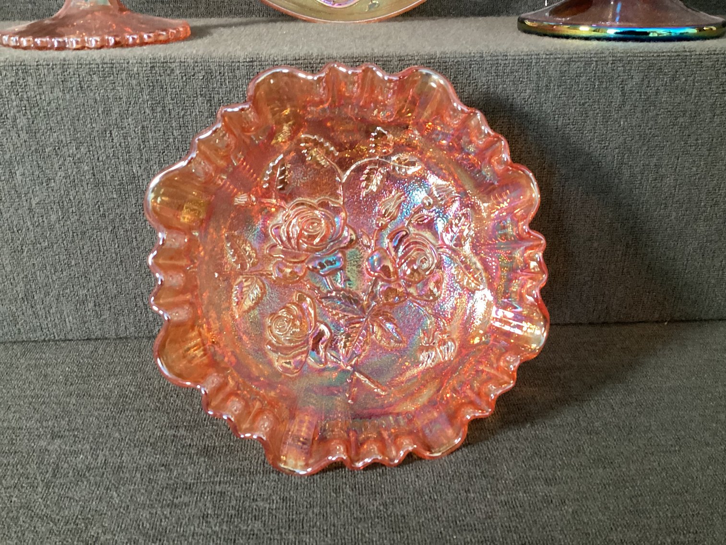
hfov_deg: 58.3
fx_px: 650
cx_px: 363
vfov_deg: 45.4
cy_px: 272
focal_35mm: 31
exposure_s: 1/40
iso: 320
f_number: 2.4
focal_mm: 3.3
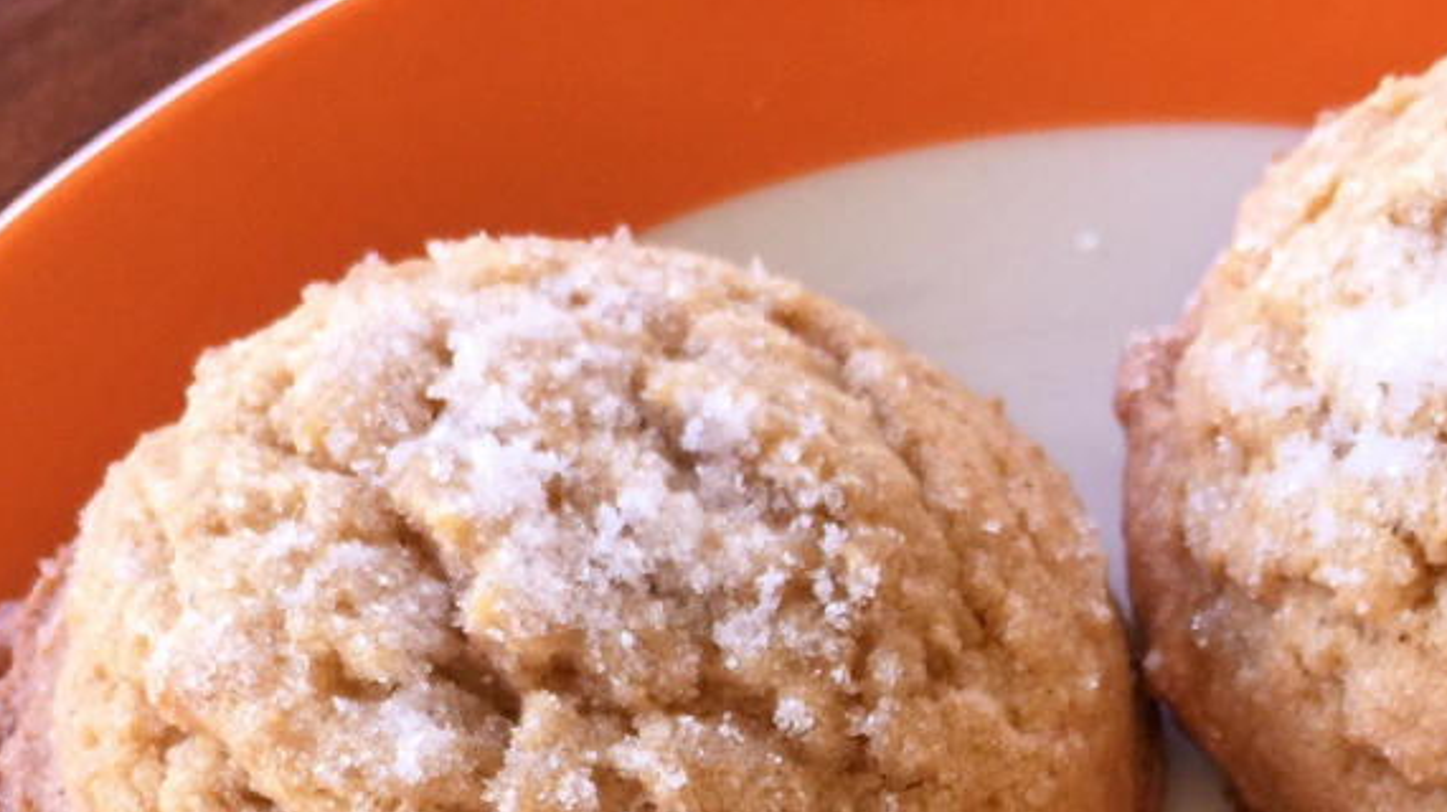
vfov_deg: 15.7
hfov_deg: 29.3
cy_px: 1198
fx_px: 2723
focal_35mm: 71
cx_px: 1069
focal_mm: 4.15
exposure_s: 1/30
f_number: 2.2
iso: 40
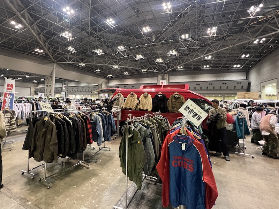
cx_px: 140
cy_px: 104
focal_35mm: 13
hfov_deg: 106.2
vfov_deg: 89.9
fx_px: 105
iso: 400
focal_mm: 1.57
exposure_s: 1/50
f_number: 1.8
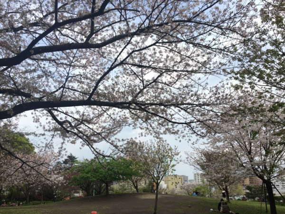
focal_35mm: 29
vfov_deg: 48.2
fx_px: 239
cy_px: 107
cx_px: 142
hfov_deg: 61.7
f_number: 2.2
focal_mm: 4.15
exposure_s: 1/775
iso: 32
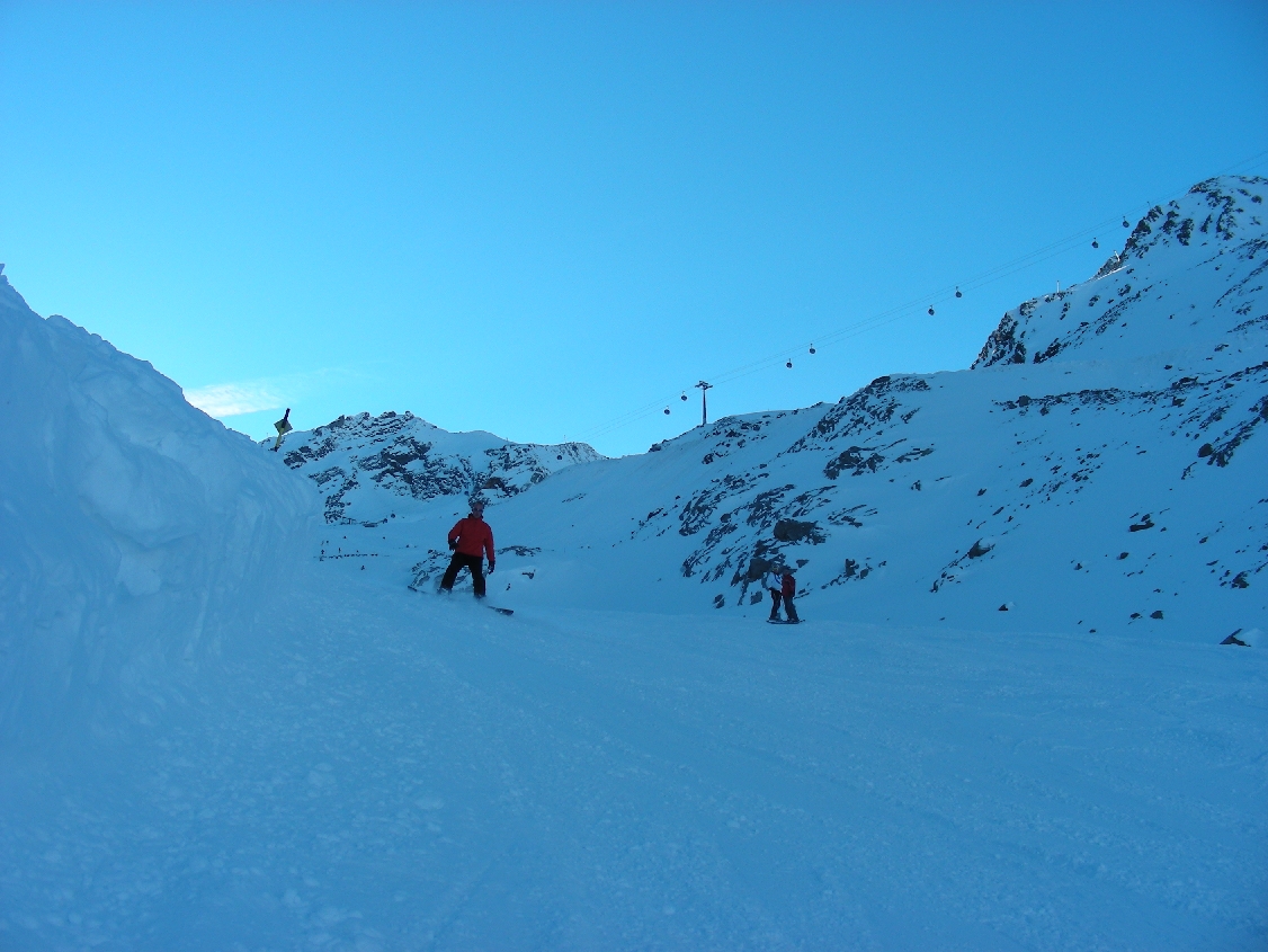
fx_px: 1392
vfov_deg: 37.7
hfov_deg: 49.0
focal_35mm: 38
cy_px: 476
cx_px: 634
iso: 50
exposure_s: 1/382
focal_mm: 6.3
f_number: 4
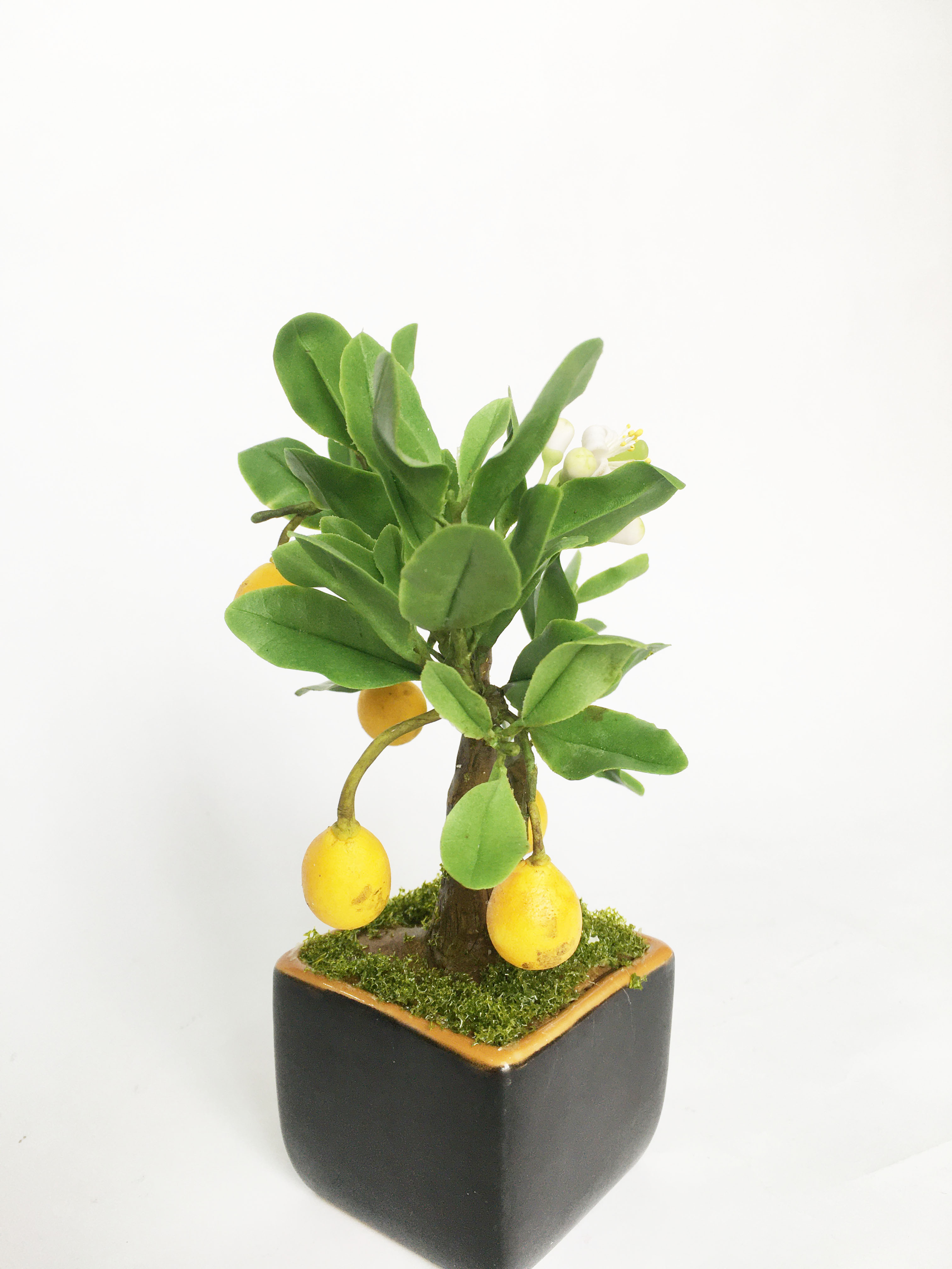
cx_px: 476
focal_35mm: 29
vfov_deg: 61.7
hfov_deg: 48.2
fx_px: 1063
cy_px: 634
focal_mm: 4.15
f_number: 2.2
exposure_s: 1/100
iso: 40
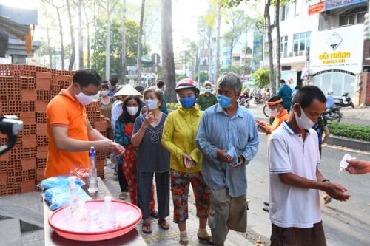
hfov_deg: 58.7
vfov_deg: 41.1
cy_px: 123
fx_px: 329
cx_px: 185
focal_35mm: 32
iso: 500
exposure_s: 1/125
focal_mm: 32
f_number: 4
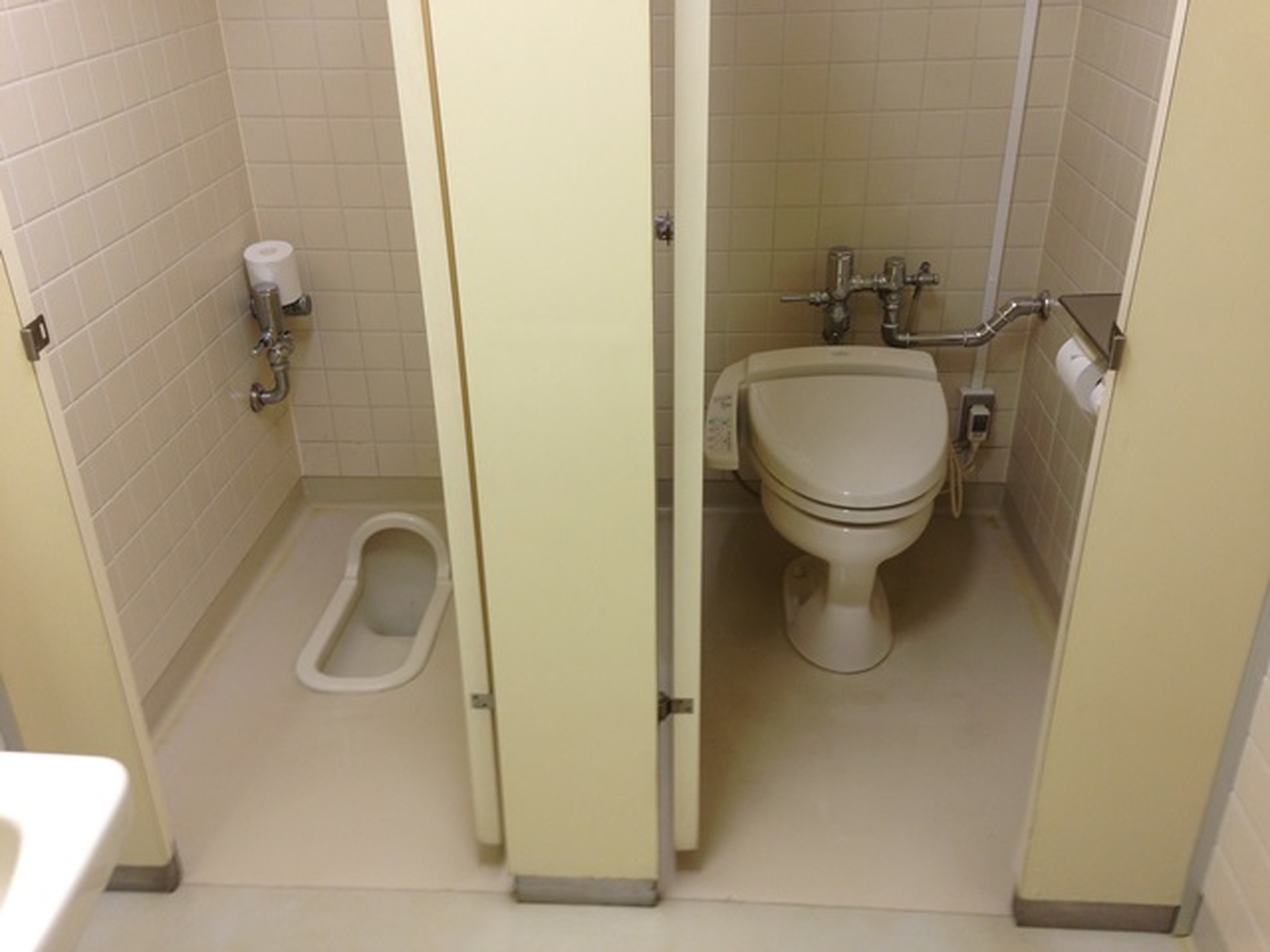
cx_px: 635
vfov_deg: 42.9
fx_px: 1211
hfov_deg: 55.4
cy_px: 476
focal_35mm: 33
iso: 50
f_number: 2.4
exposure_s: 1/30
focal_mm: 4.12
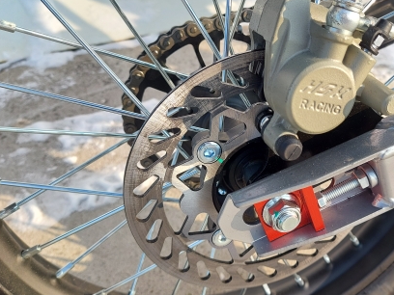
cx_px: 253
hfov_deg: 53.2
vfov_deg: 41.8
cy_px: 154
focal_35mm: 34
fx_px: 387
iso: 40
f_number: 1.8
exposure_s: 1/547
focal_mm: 5.23
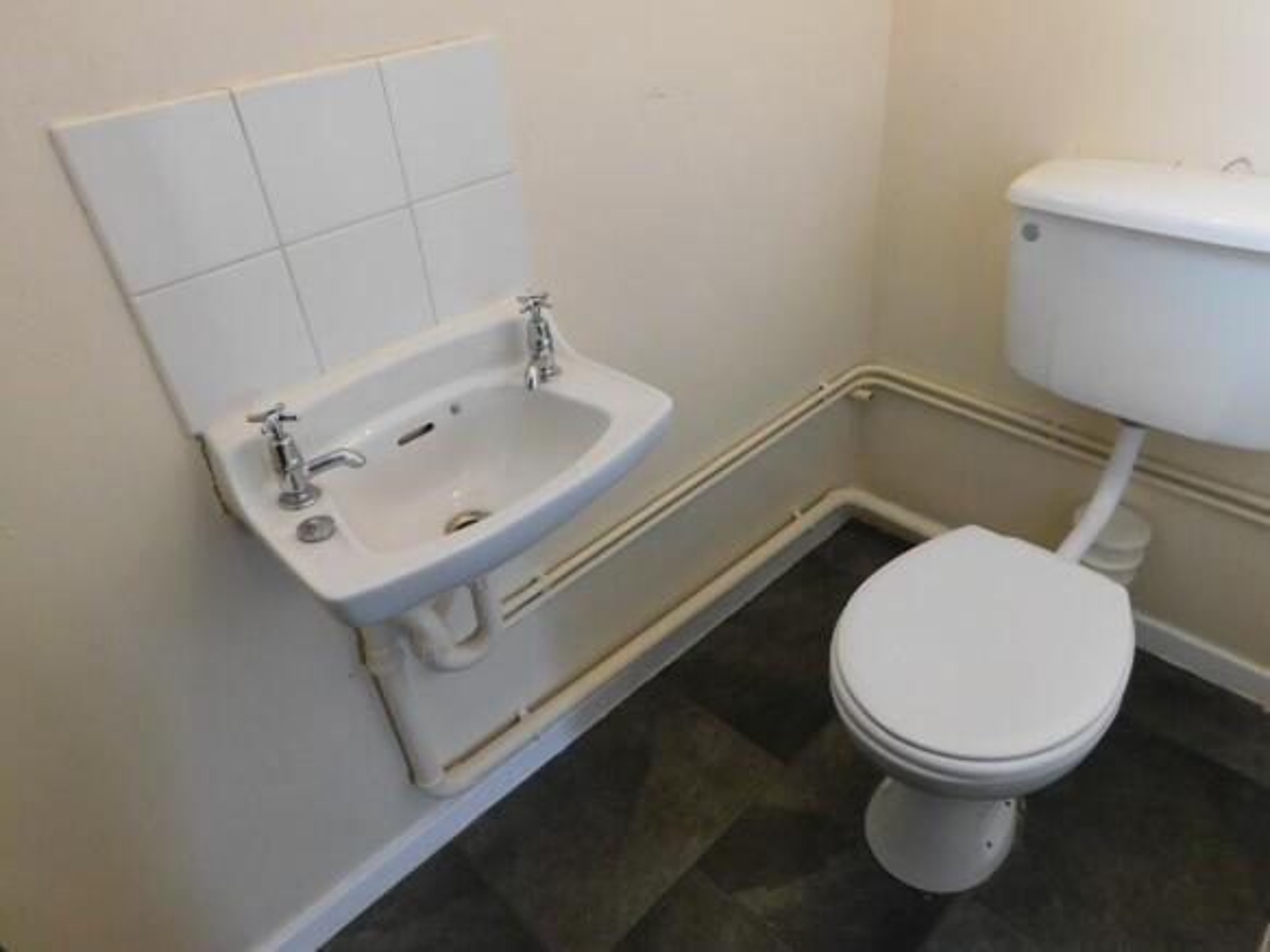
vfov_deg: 58.9
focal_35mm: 23
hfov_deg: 73.9
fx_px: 844
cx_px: 635
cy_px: 476
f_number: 3
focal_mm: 4
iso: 400
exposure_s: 1/25
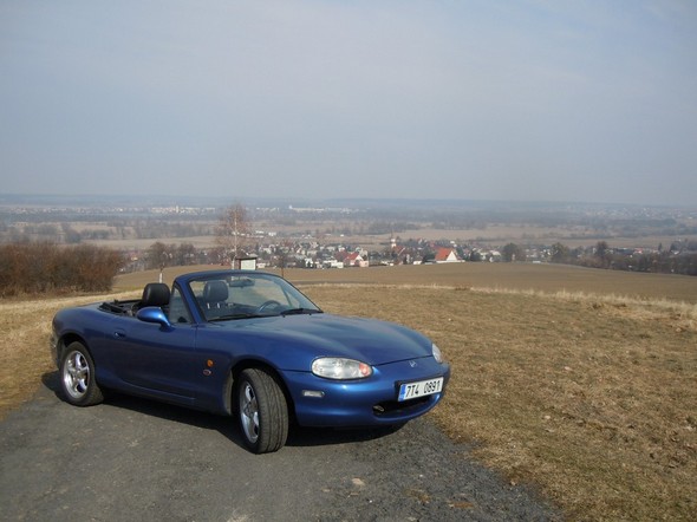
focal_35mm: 34
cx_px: 348
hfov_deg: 54.0
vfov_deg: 41.8
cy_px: 261
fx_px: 684
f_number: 7.2
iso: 100
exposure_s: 1/320
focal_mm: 6.2
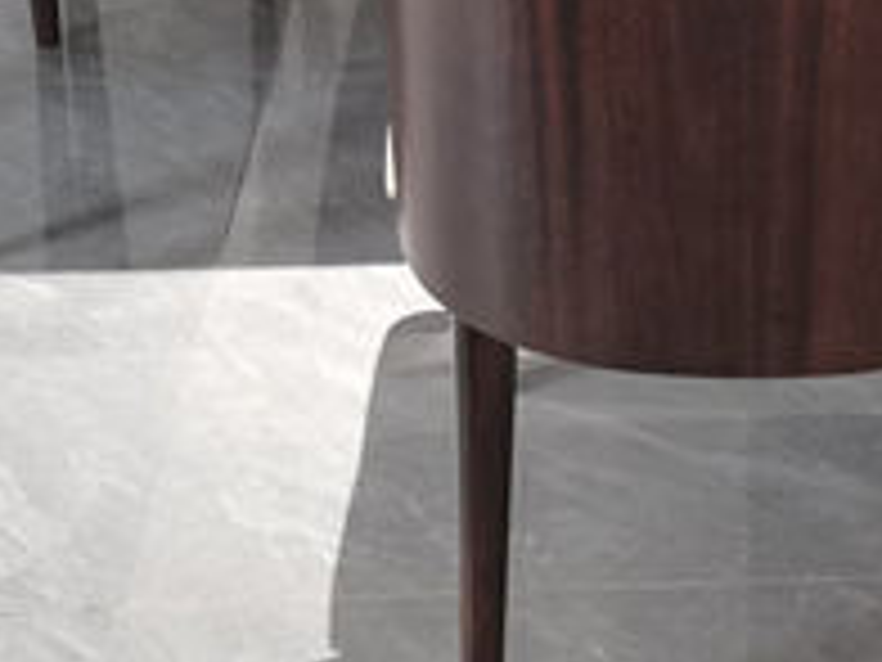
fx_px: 2701
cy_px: -396
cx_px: 855
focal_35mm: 106
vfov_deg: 13.0
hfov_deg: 18.1
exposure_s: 1/33.3
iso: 500
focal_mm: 5.58
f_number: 1.8
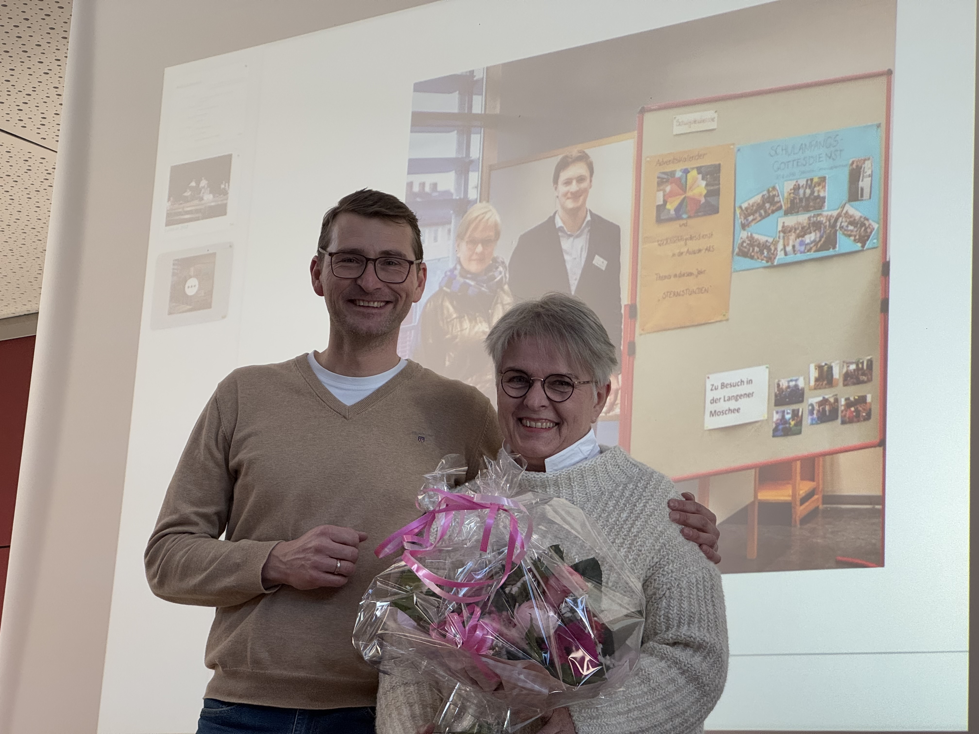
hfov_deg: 25.3
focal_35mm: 77
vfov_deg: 19.1
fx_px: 2178
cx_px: 490
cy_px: 367
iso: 160
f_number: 2.8
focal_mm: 9
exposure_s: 1/160
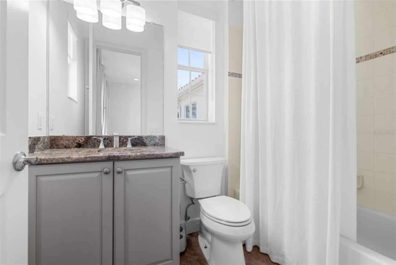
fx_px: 176
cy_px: 132
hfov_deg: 96.7
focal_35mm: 16
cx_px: 198
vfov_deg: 73.8
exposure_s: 1/6
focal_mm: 16
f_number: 9
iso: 250
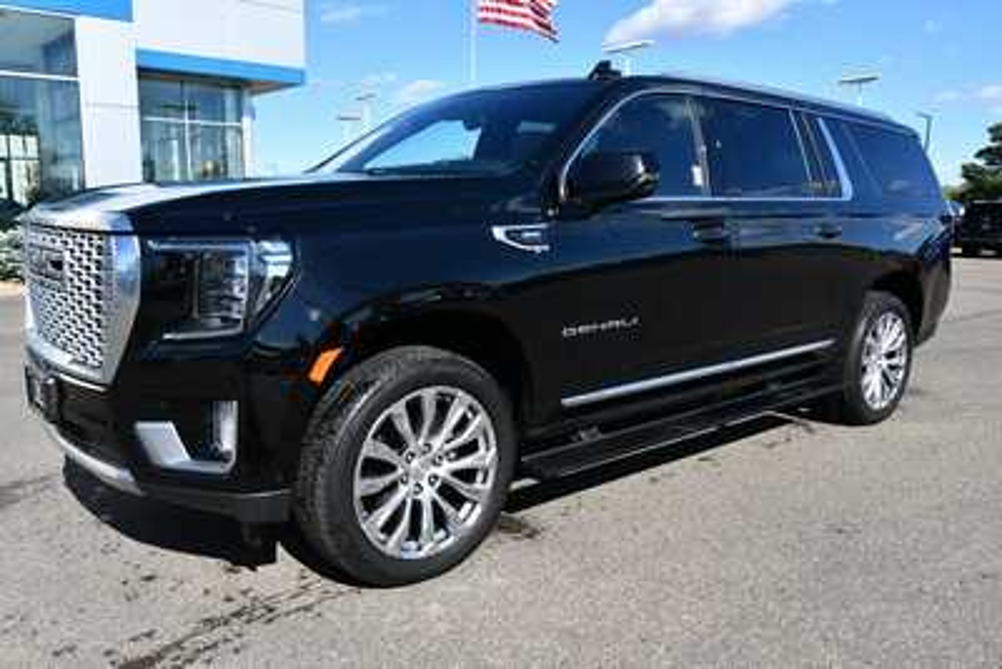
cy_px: 334
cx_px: 501
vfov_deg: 43.6
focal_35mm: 30
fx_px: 835
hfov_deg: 61.9
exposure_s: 1/250
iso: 110
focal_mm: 20
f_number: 8
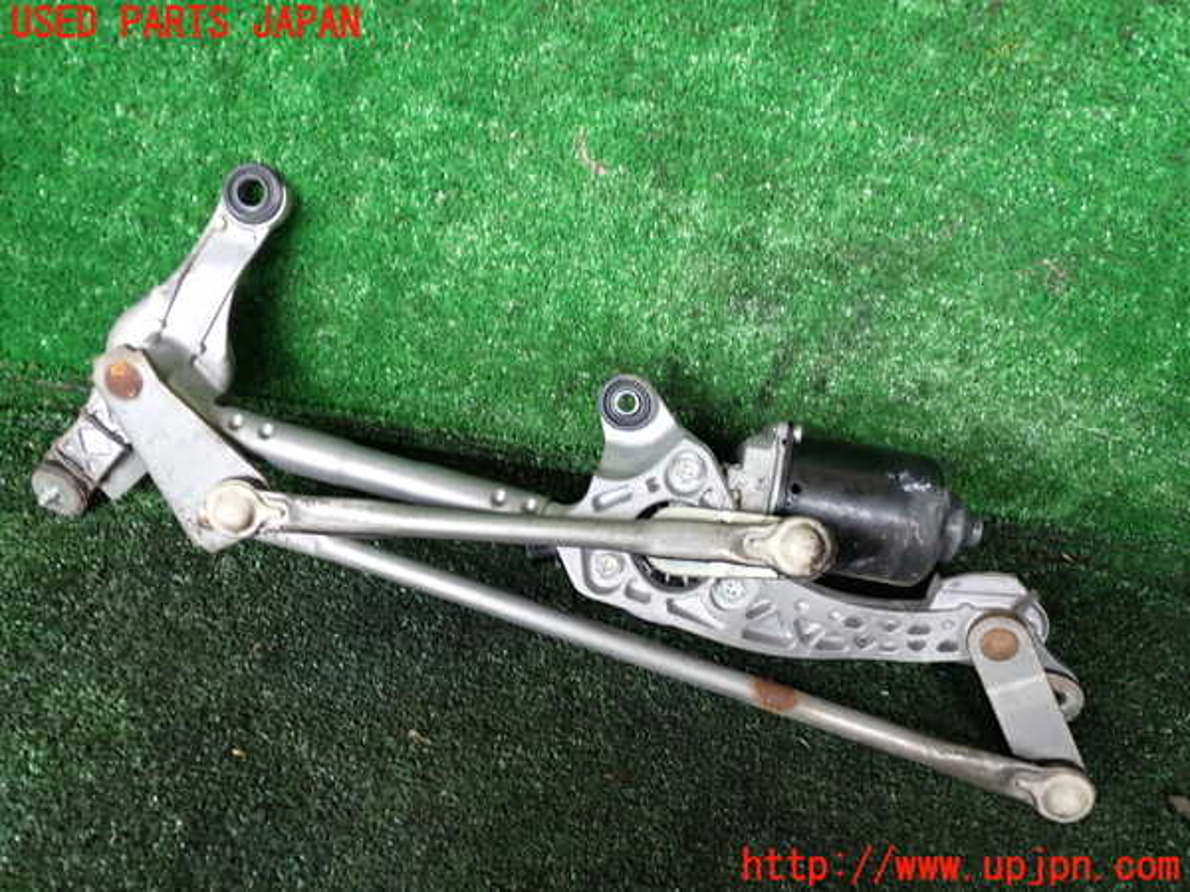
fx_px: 1031
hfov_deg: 60.0
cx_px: 595
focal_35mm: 30
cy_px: 446
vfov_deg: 46.8
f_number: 2.3
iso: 200
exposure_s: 1/30
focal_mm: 5.4
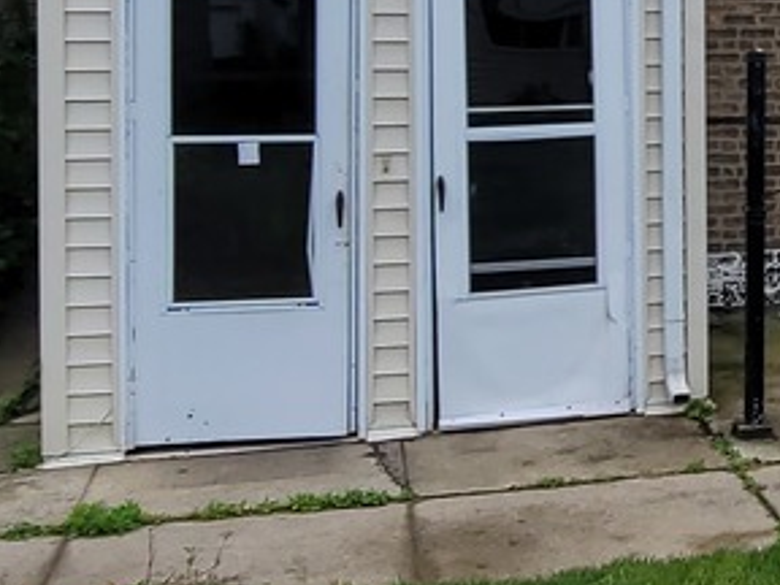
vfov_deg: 22.0
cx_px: 845
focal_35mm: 65
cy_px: 41
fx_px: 1465
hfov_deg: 27.4
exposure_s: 1/1087
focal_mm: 2.2
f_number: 2.2
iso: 50
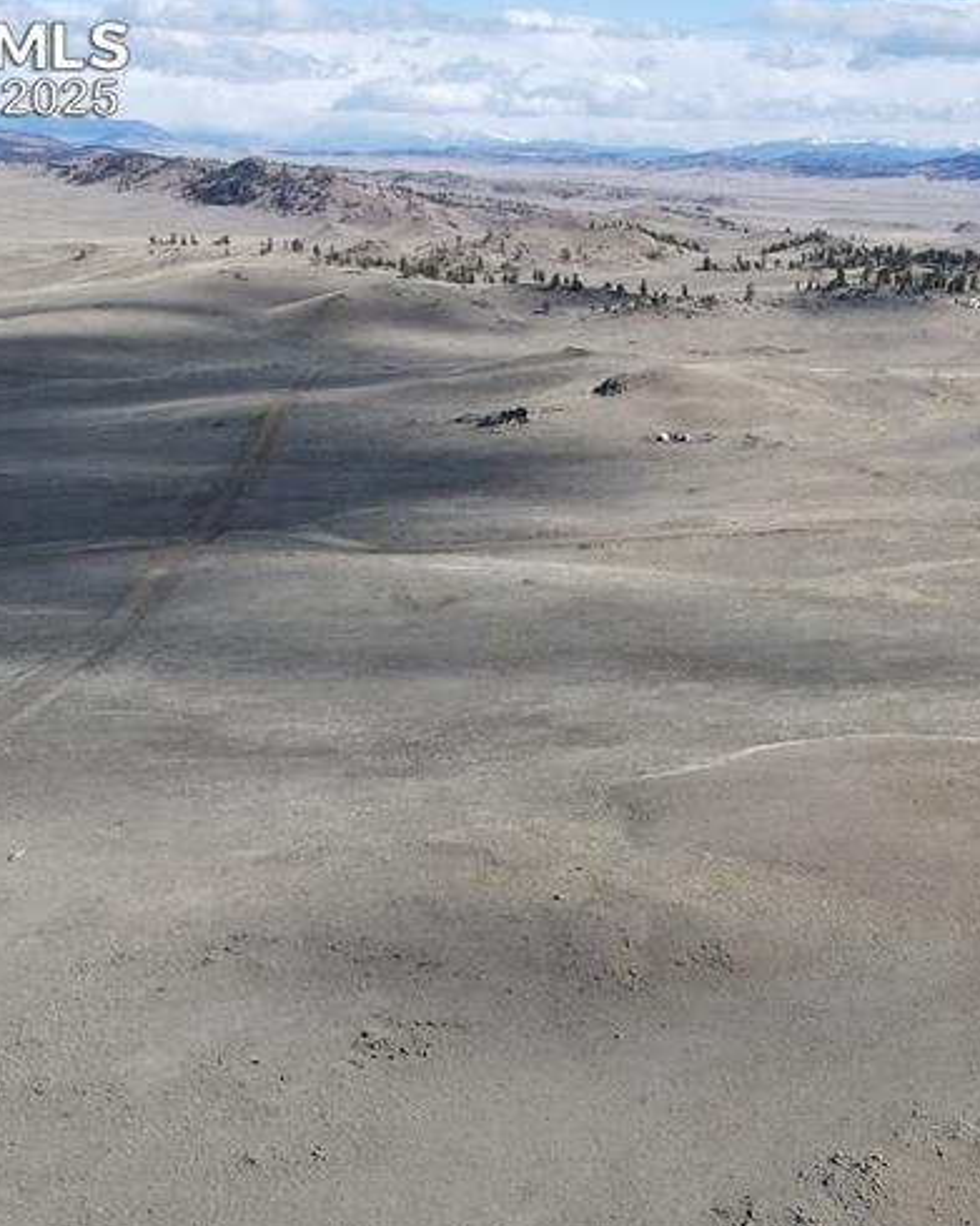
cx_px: 910
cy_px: 939
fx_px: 1777
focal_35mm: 49
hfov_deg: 29.4
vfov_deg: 37.0
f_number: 2.8
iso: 100
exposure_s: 1/640
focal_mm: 4.5
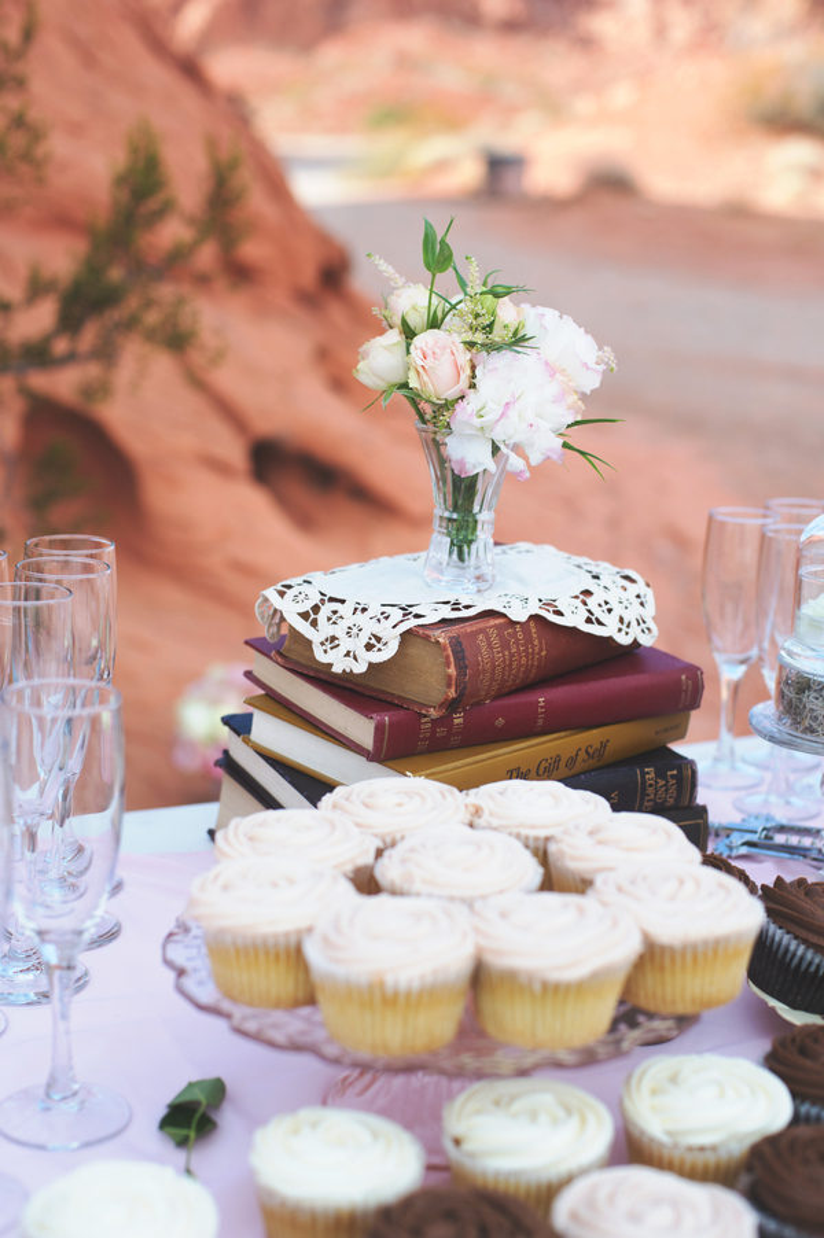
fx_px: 1719
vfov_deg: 39.6
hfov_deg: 27.0
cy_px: 619
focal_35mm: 50
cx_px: 412
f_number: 4
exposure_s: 1/400
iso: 100
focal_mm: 50
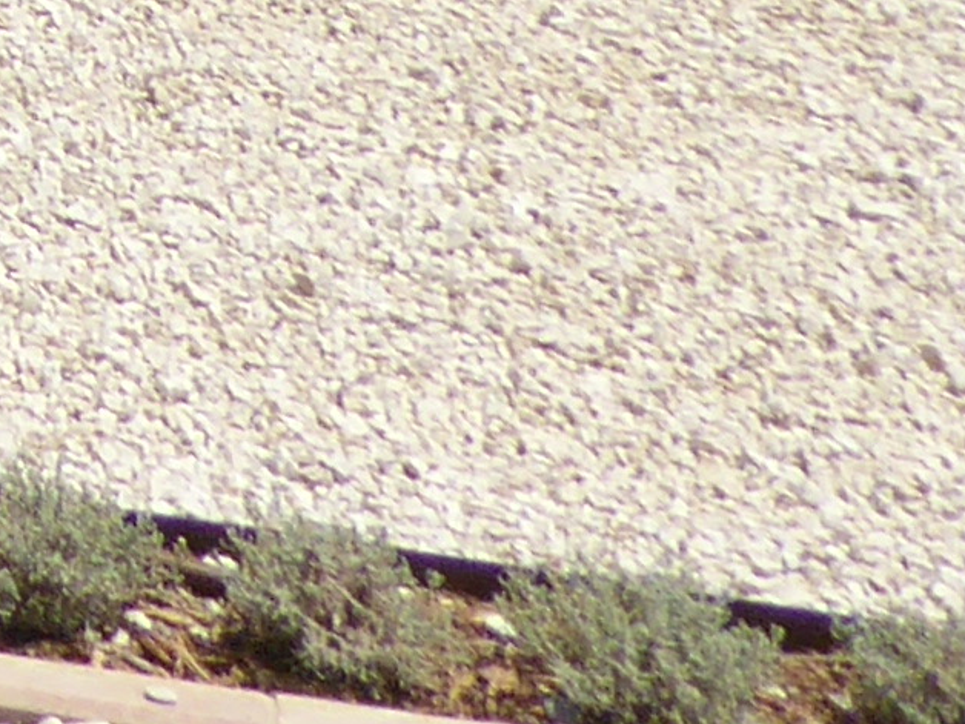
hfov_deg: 8.6
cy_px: -1888
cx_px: -1998
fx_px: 5213
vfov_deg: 6.7
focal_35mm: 187
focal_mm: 4.3
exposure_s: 1/1600
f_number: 3.3
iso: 100
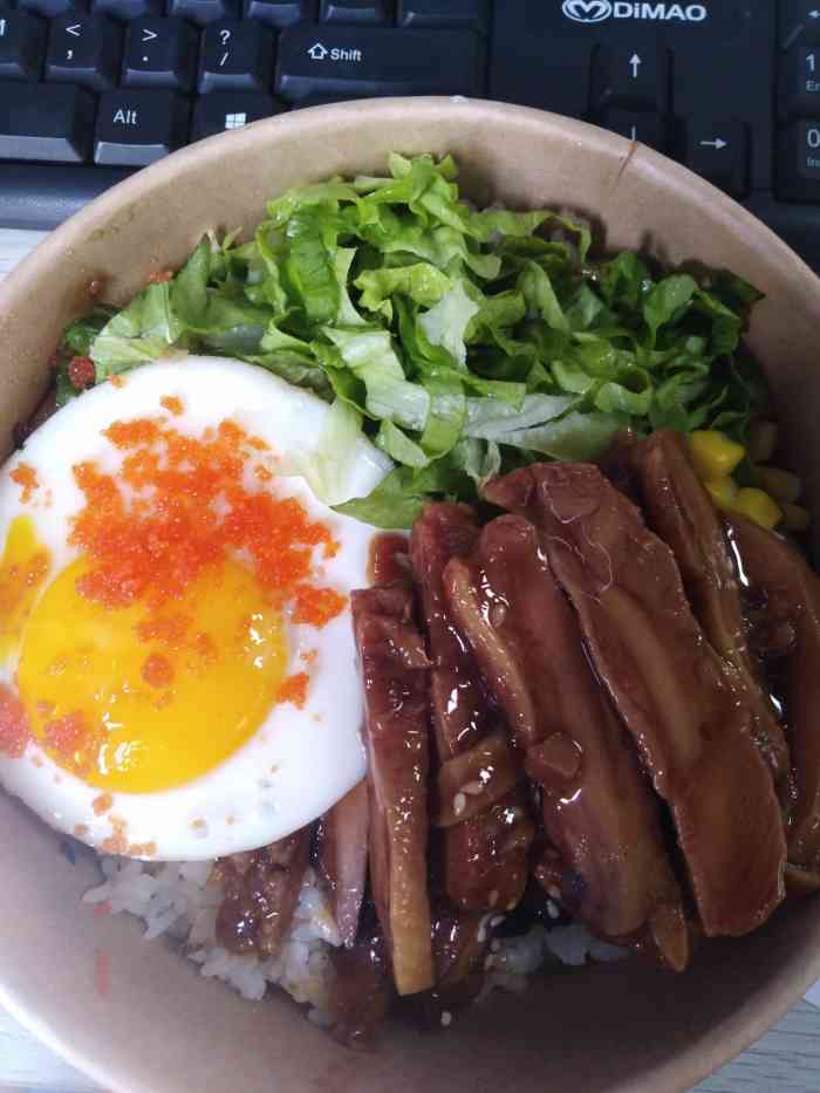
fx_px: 821
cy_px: 546
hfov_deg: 53.1
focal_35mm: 26
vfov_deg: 67.3
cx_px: 410
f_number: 2.2
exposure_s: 1/20
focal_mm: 3.46
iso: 386
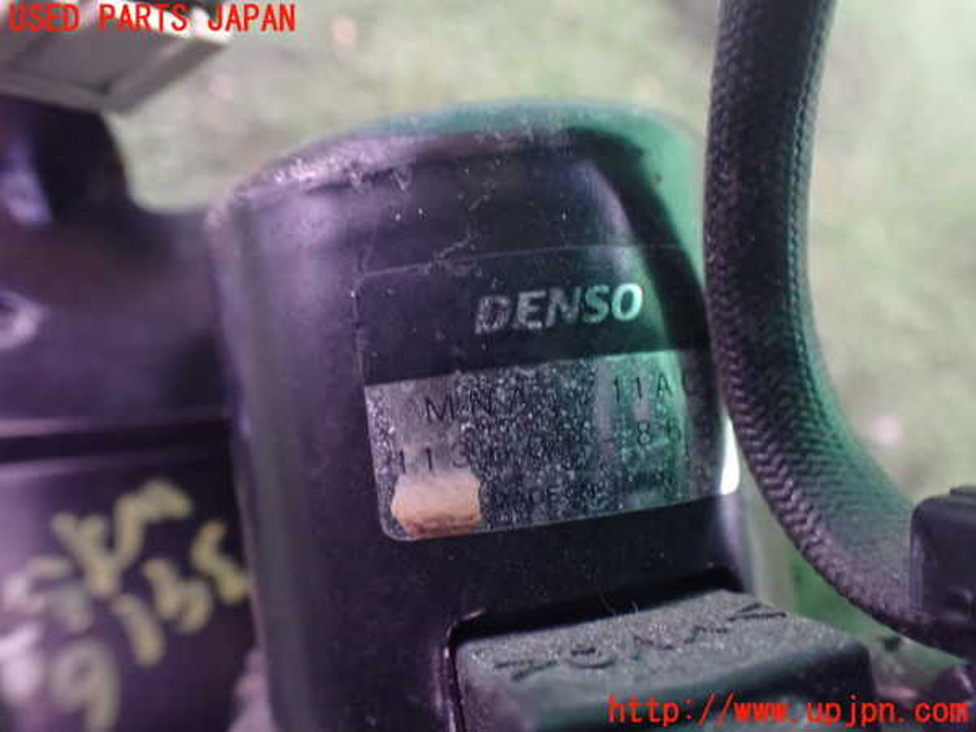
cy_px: 366
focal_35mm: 30
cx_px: 488
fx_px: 846
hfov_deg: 60.0
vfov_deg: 46.8
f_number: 2.3
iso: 1250
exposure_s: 1/30
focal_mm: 5.4
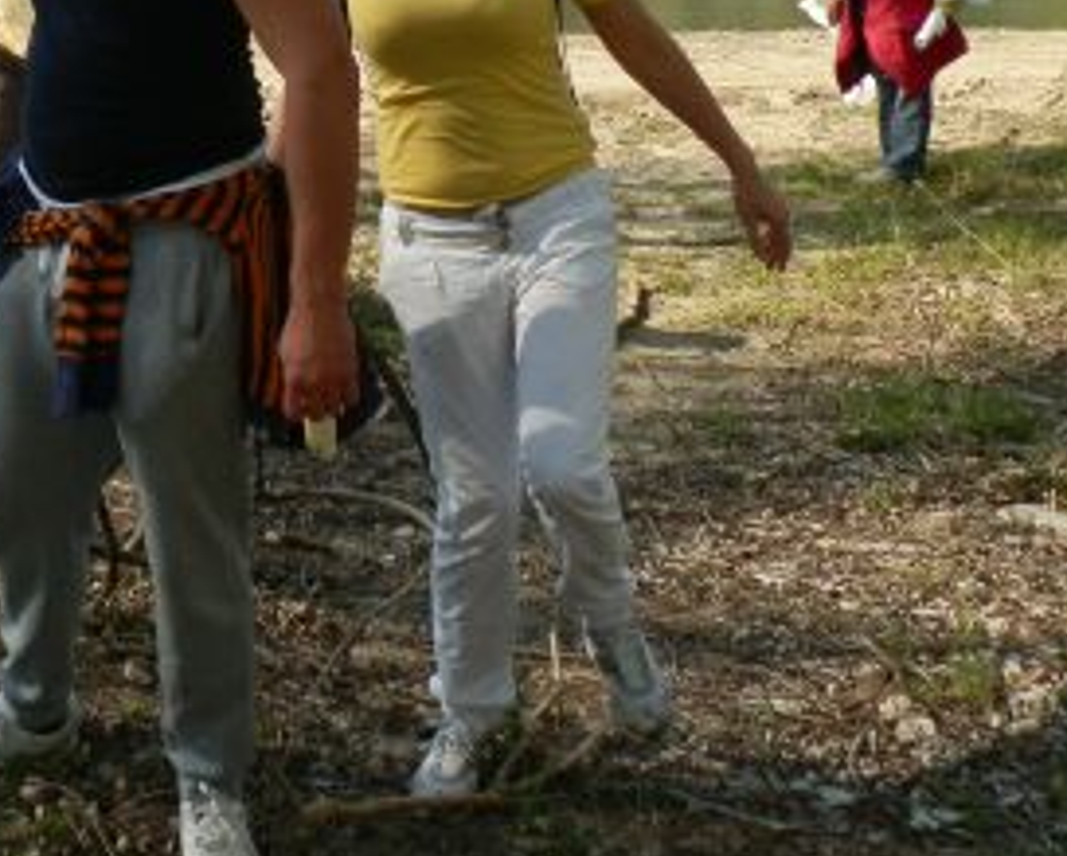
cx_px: 4
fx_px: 2023
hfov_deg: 27.8
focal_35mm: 64
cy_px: -51
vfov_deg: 22.7
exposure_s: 1/640
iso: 64
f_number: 3.1
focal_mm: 5
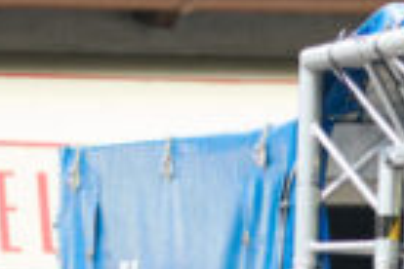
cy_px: 575
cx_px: 1224
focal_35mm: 779
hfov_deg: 2.6
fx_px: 8741
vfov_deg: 1.8
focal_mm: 105
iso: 125
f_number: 1.4
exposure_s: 1/400
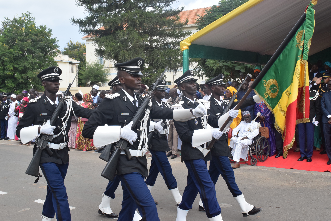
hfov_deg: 47.9
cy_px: 110
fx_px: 373
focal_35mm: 40
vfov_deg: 33.1
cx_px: 166
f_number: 14
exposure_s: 1/800
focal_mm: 27
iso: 1250
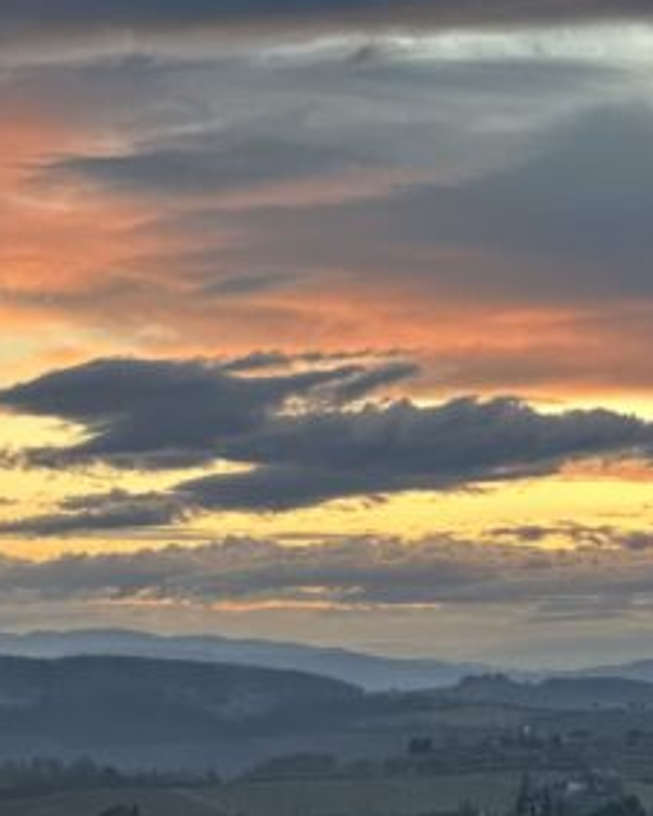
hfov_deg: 10.8
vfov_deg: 13.4
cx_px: 321
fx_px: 3453
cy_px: 688
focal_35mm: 143
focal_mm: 9
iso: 100
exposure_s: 1/121
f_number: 2.8
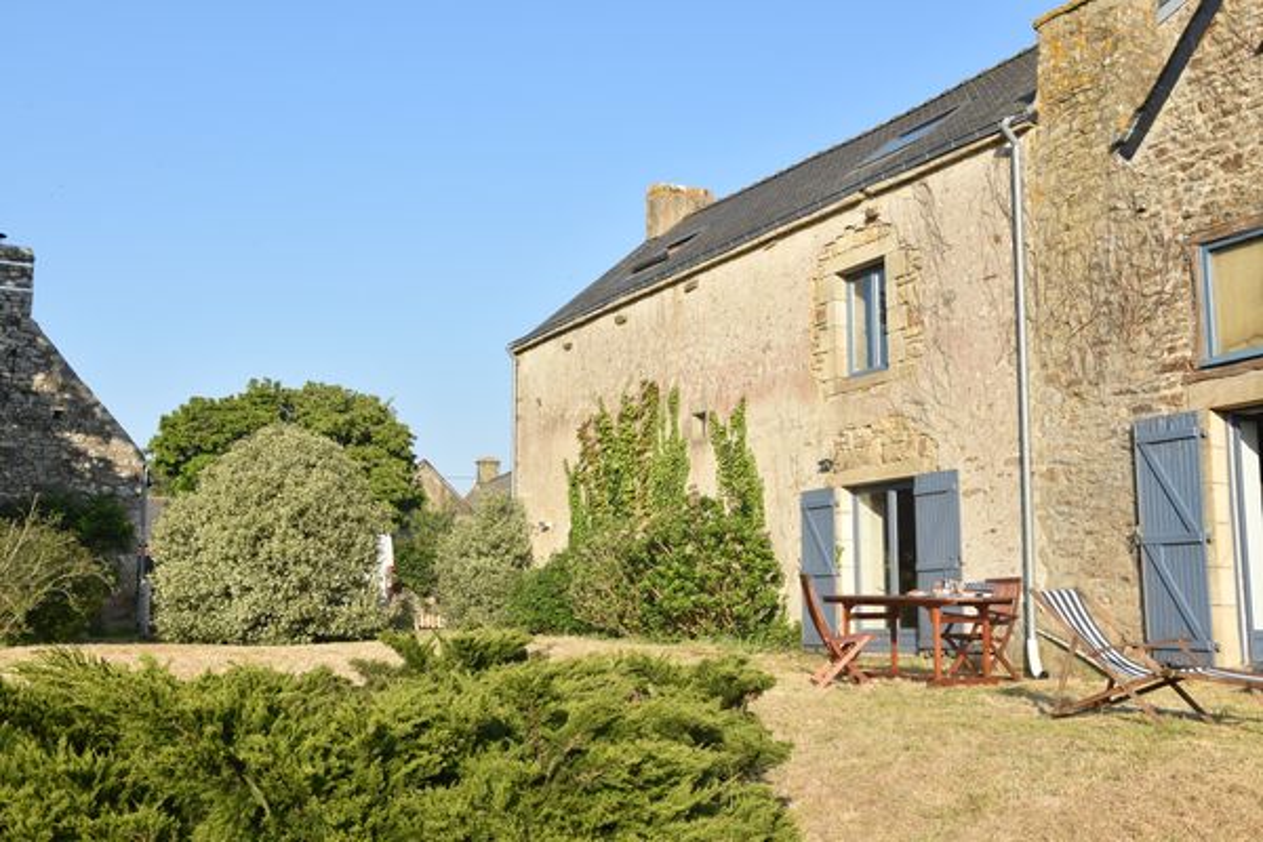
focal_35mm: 39
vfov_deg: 34.2
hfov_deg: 49.6
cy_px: 421
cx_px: 632
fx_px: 1368
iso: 400
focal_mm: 26
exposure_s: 1/400
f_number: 10
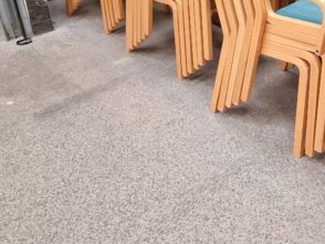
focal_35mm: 47
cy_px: 24
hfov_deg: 38.3
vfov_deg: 29.6
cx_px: 279
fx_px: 441
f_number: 1.8
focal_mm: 6.4
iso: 50
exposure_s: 1/100
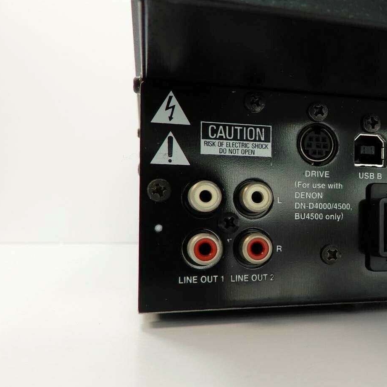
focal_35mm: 43
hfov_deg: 37.3
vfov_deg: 39.1
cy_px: 211
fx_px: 544
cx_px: 327
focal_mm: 5
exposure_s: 1/40
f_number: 3.5
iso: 80
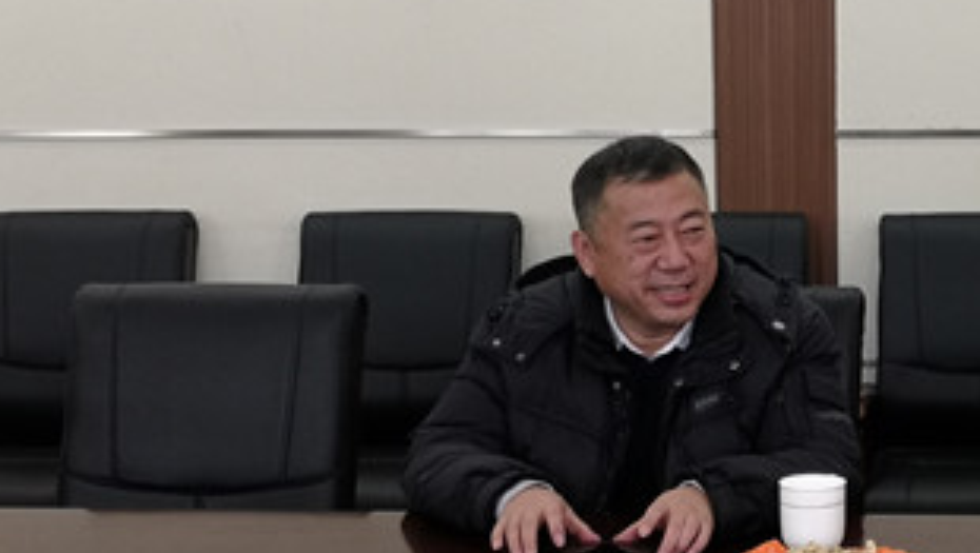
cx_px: 898
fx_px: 2081
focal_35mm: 80
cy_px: 360
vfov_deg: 15.1
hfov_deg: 25.6
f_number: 1.6
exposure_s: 1/60
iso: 125
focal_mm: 3.95
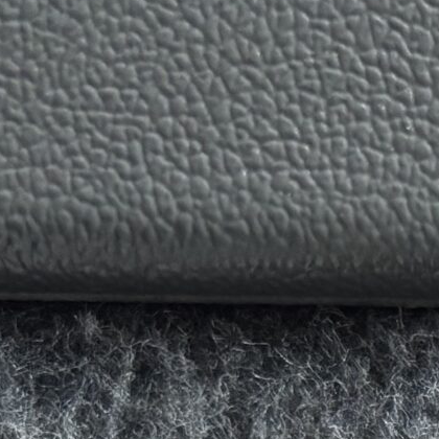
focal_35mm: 140
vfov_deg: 11.1
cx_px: 798
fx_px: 2009
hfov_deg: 11.5
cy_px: 938
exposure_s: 1/60
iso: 200
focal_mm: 5.96
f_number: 1.6
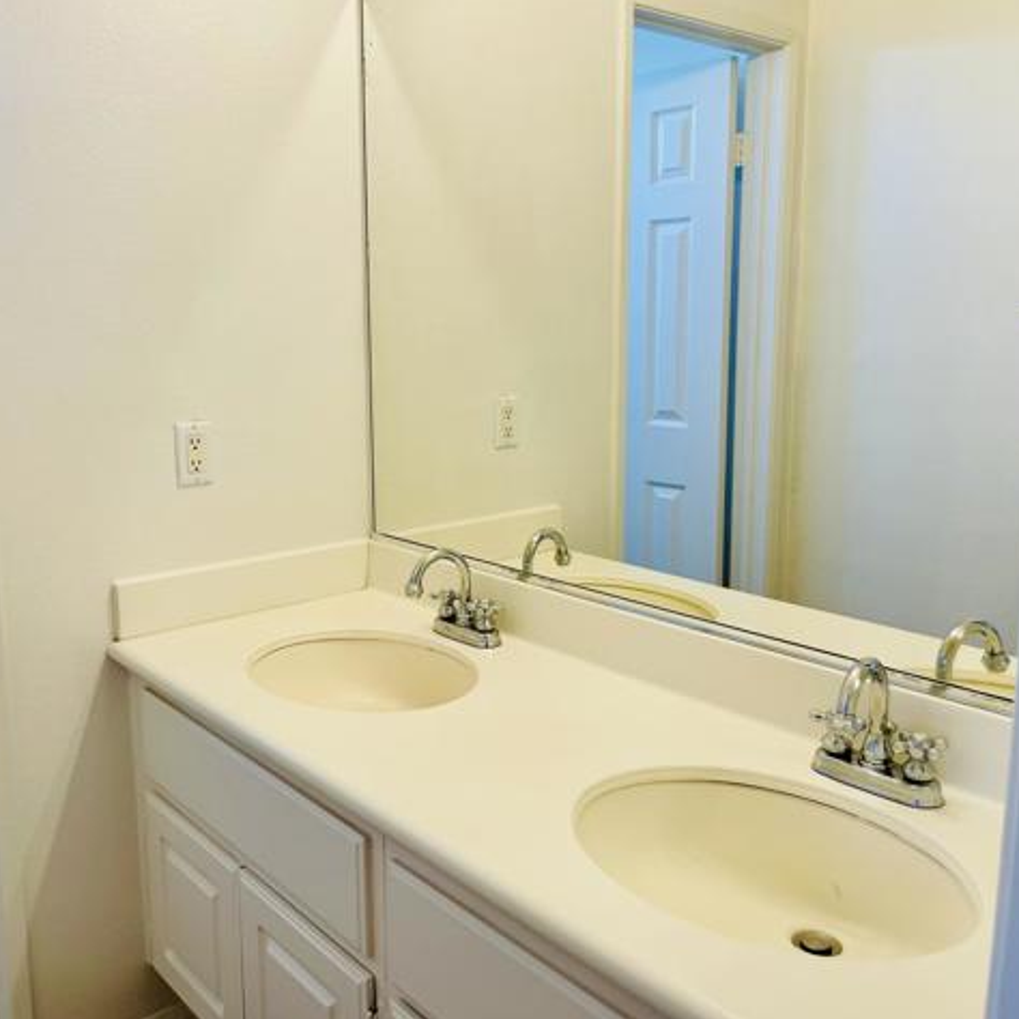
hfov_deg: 52.3
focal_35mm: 31
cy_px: 507
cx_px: 430
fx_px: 1032
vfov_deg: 52.5
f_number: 1.6
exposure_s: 1/120
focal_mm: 4.2
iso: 80
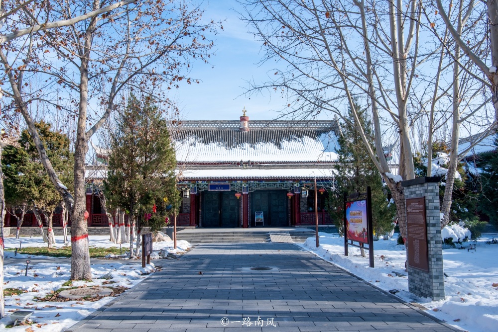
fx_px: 415
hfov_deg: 61.9
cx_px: 249
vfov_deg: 43.7
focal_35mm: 30
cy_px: 166
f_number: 13
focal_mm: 30
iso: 100
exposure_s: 1/80
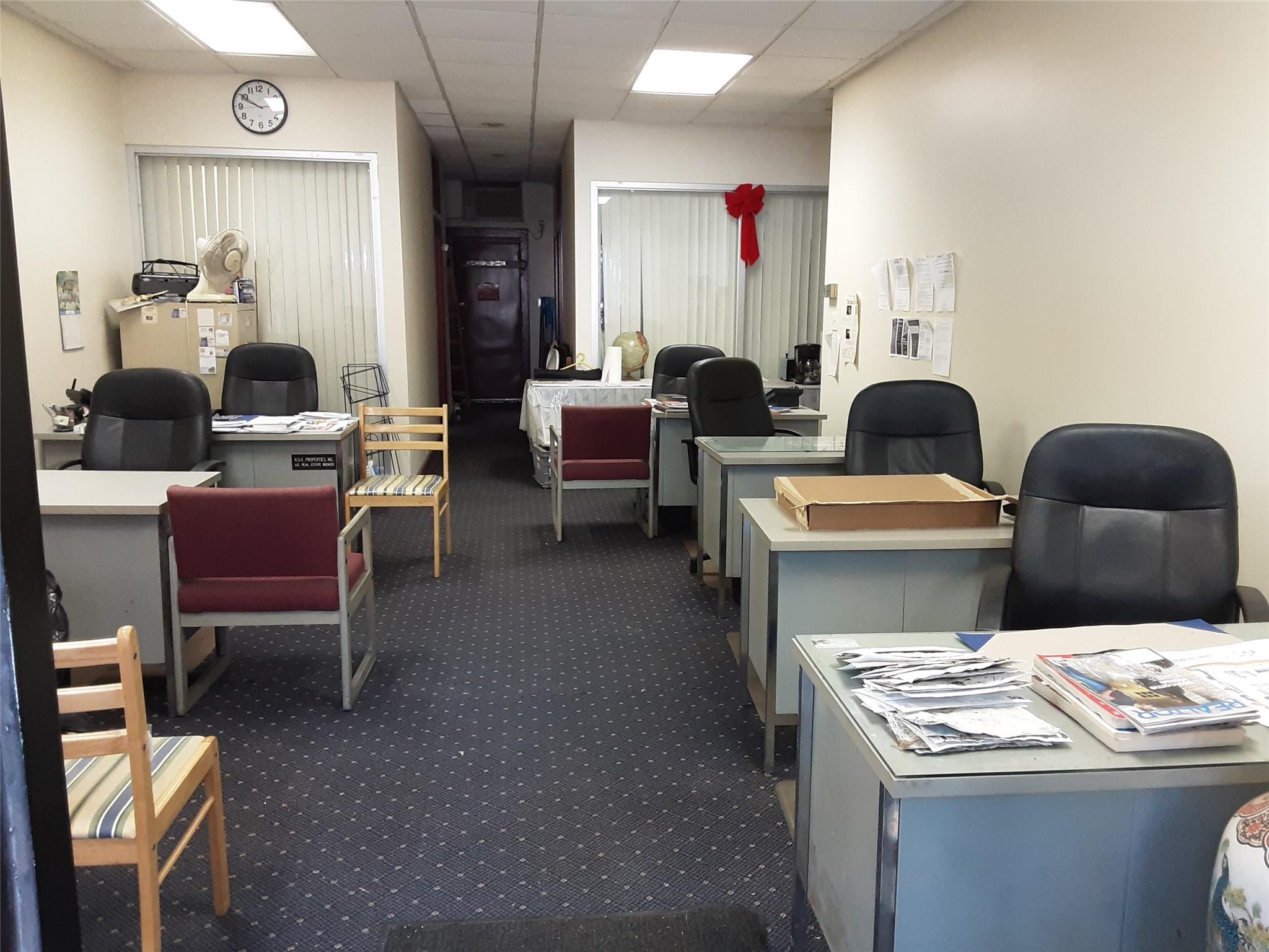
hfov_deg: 63.4
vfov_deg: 49.7
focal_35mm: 28
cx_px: 634
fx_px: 1026
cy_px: 476
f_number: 1.9
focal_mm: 2.9
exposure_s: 1/33
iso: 160
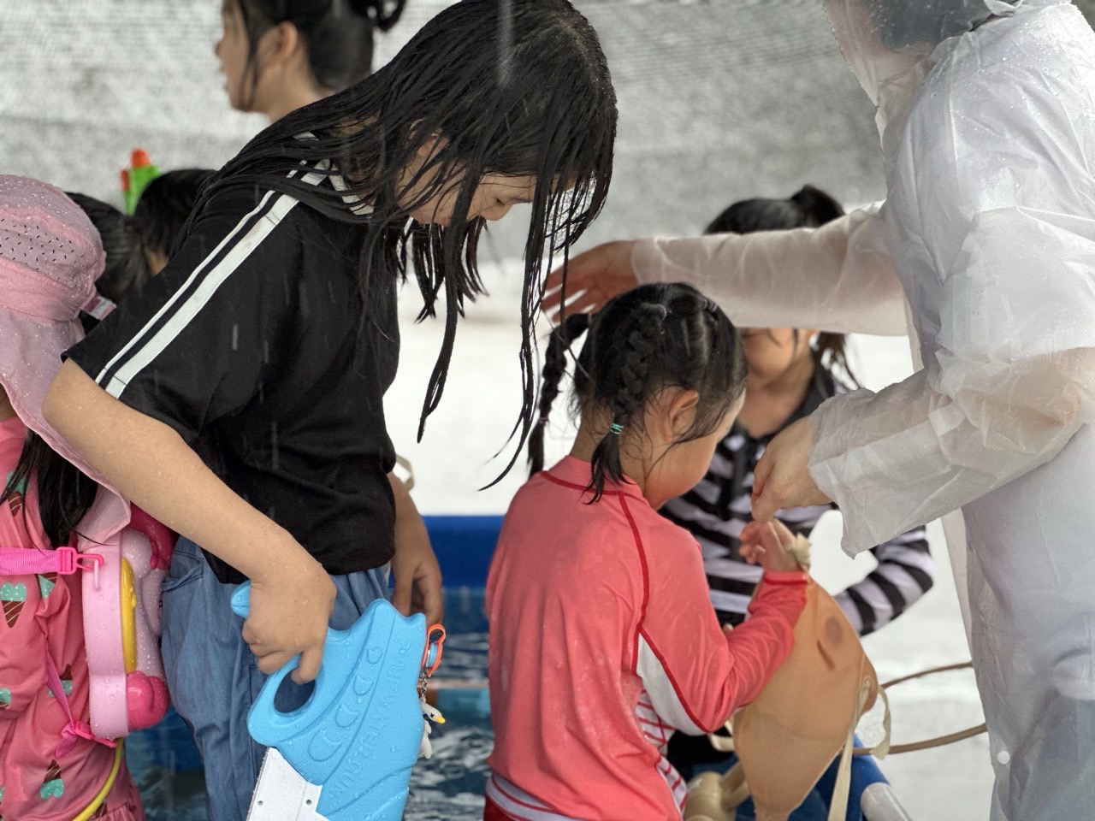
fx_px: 2436
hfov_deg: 25.3
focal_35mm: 77
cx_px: 548
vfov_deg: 19.1
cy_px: 410
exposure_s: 1/121
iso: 160
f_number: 2.8
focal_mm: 9
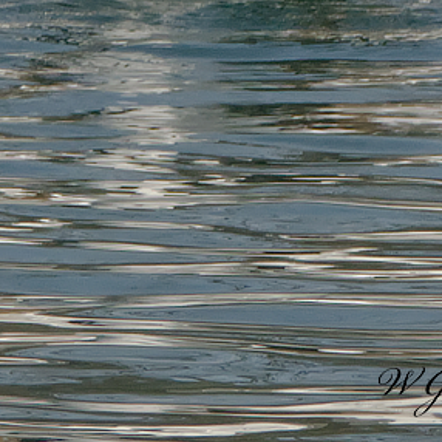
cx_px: -337
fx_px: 38614
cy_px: -151
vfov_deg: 0.7
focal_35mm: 2673
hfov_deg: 0.7
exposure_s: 1/1250
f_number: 10
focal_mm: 500
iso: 800
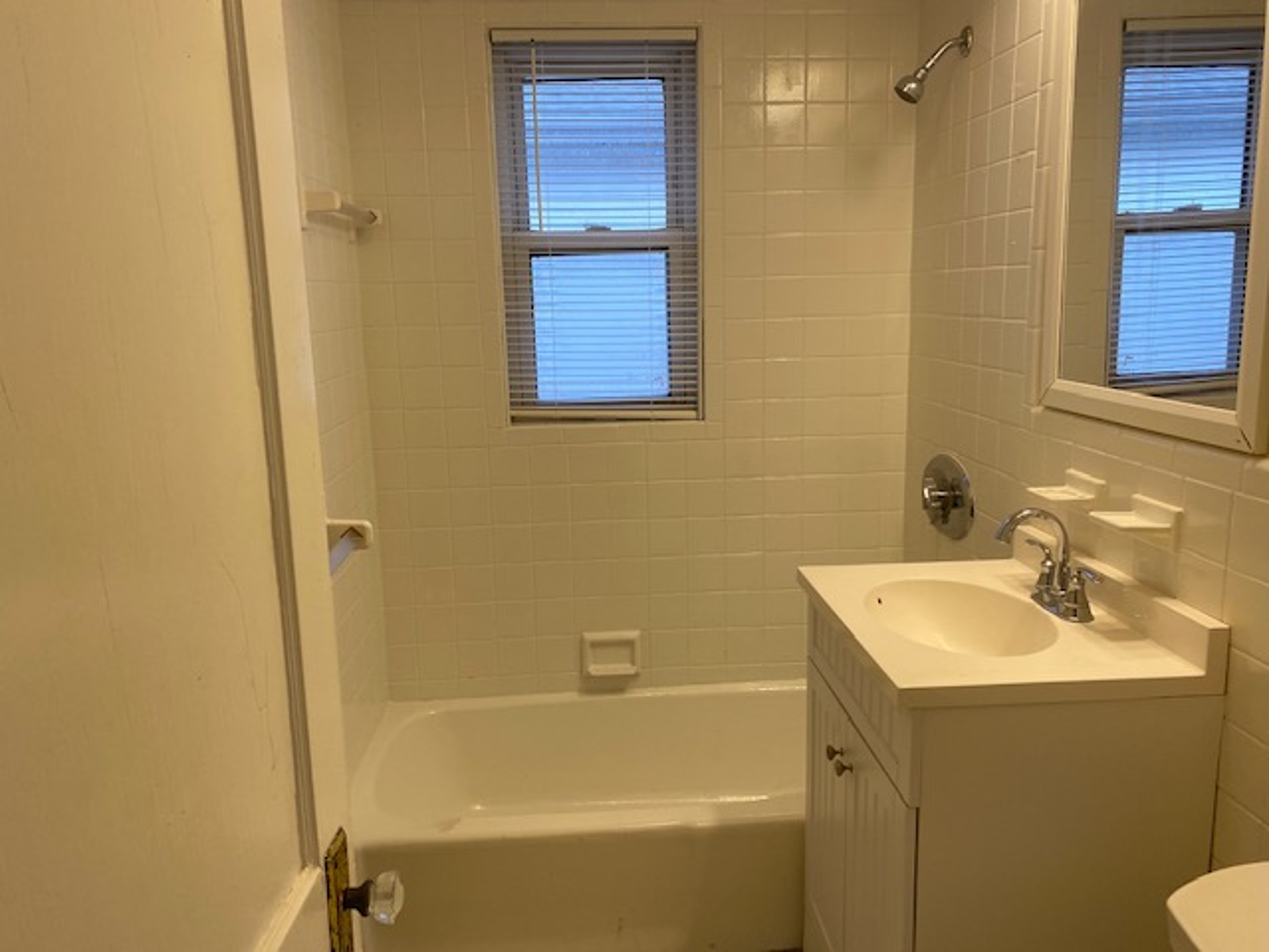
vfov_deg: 53.1
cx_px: 634
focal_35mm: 26
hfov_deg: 67.3
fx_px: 953
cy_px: 476
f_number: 1.8
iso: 80
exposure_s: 1/120
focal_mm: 4.25
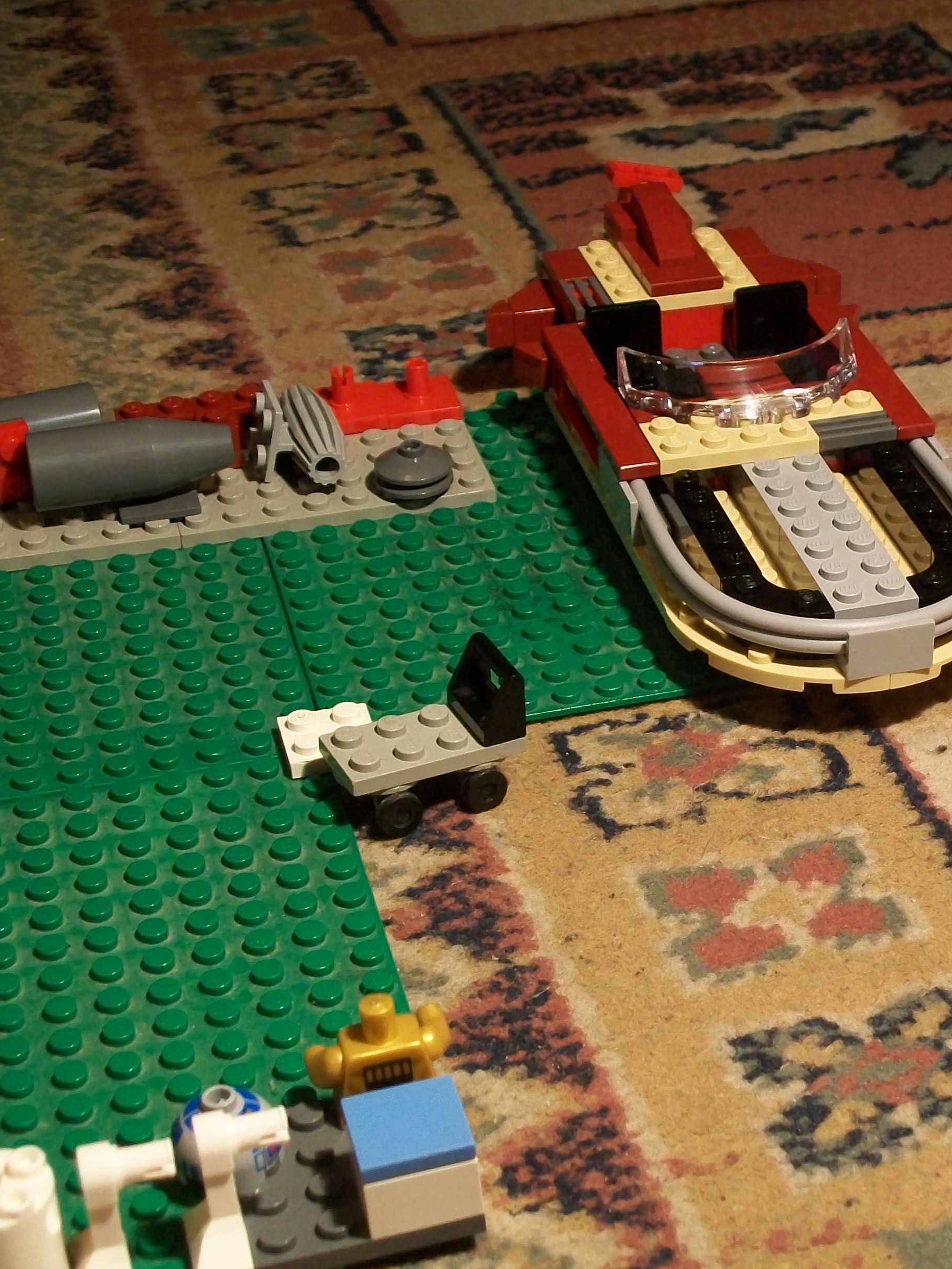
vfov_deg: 26.0
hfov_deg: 19.4
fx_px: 2750
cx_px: 810
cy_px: 632
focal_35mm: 75
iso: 160
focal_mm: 9.4
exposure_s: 1/15
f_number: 3.4
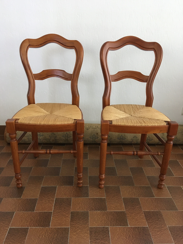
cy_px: 122
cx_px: 92
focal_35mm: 29
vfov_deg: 61.7
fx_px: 204
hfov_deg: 48.2
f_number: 2.2
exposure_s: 1/33
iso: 200
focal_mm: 4.15
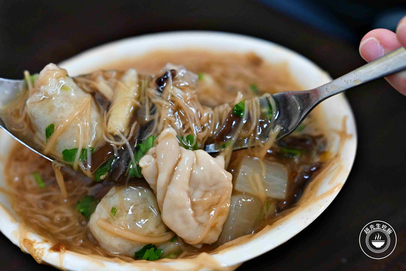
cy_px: 136
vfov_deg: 18.2
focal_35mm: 75
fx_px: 846
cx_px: 203
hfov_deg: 27.0
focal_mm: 50
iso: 2800
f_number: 3.2
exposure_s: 1/160
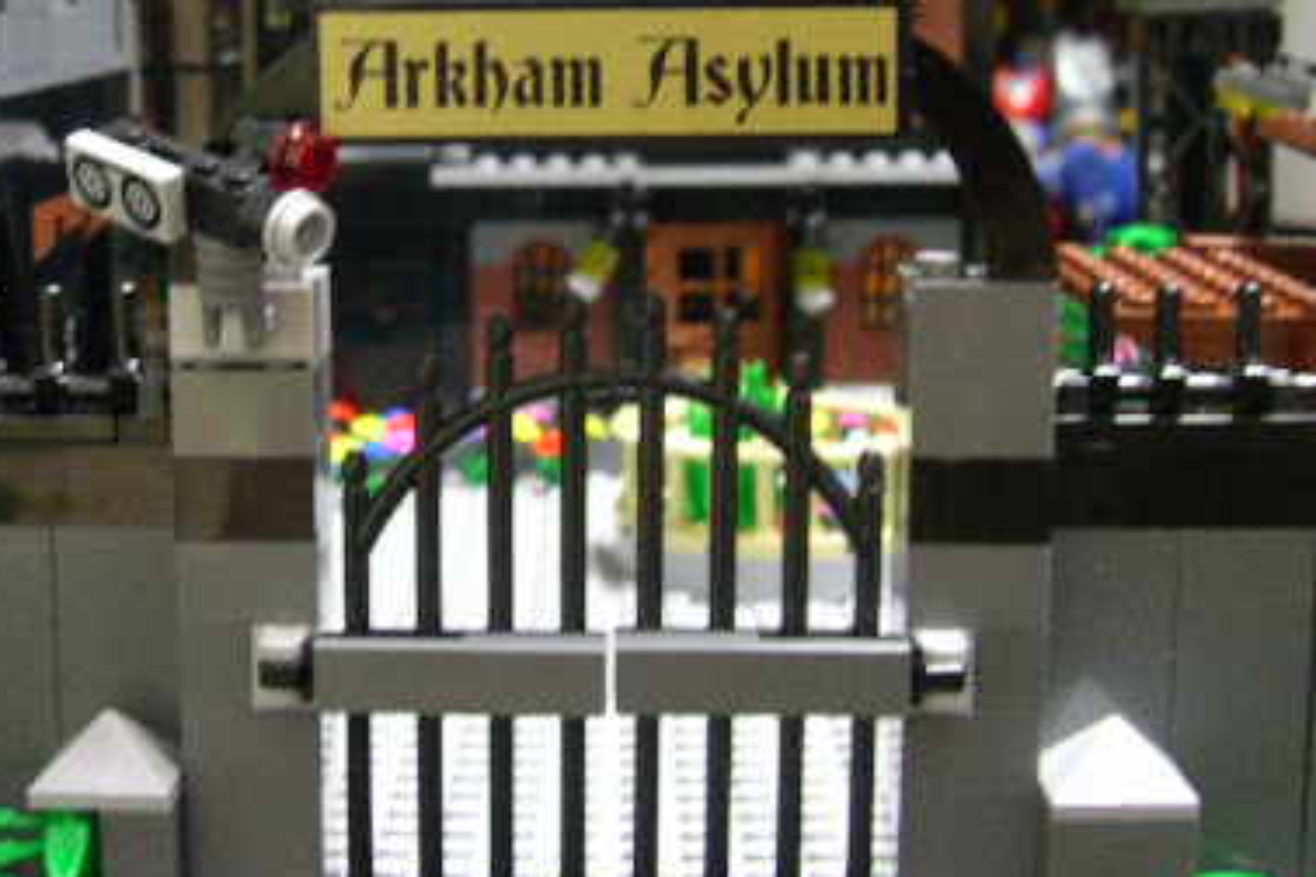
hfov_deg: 29.8
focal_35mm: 67
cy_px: 219
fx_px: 2449
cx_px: 425
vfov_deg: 20.2
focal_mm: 8
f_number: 2.8
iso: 400
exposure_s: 1/2.9
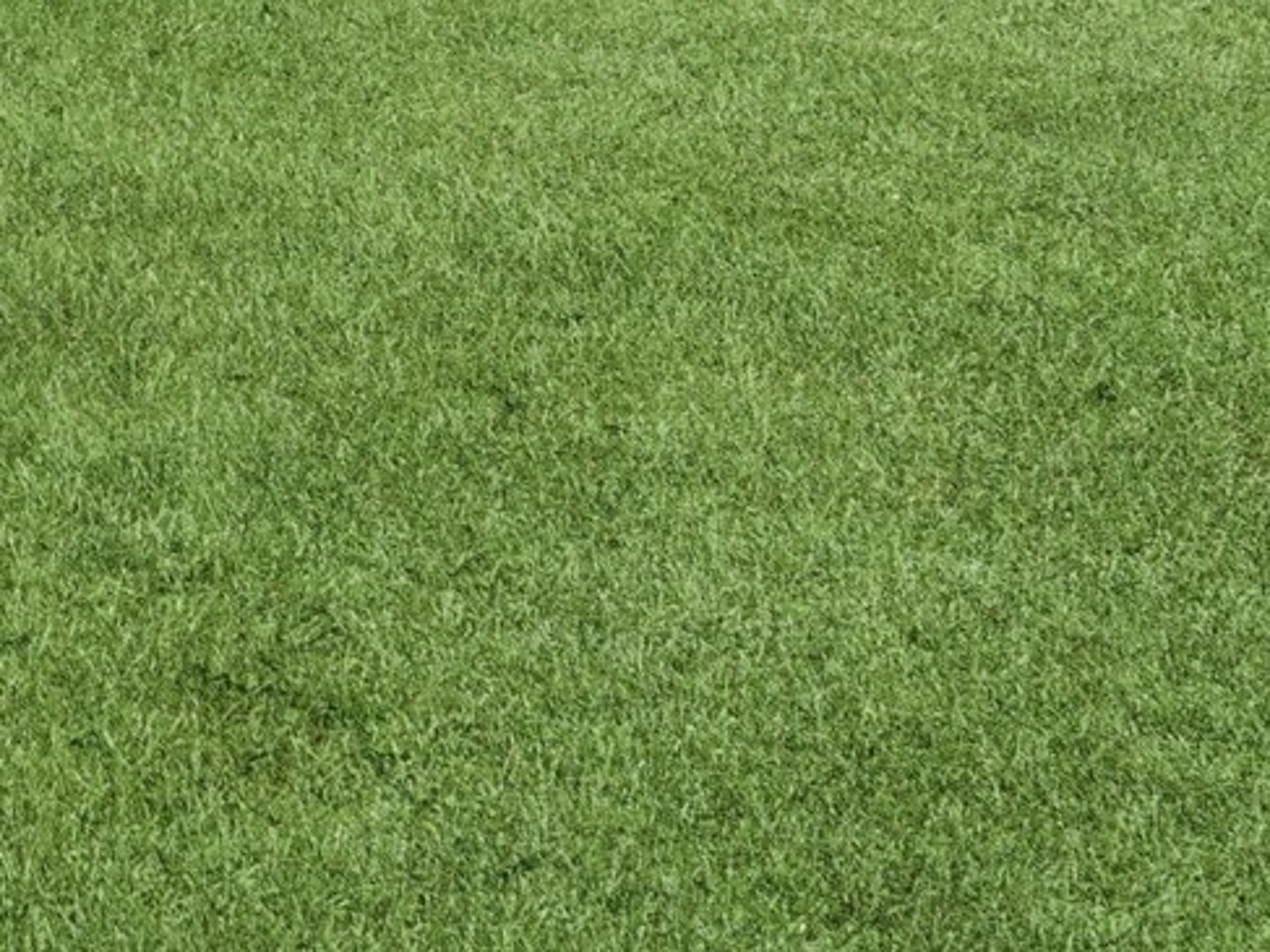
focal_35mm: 120
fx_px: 4402
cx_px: -894
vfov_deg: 11.4
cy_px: -788
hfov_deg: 14.7
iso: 200
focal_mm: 19
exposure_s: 1/1600
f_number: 6.3
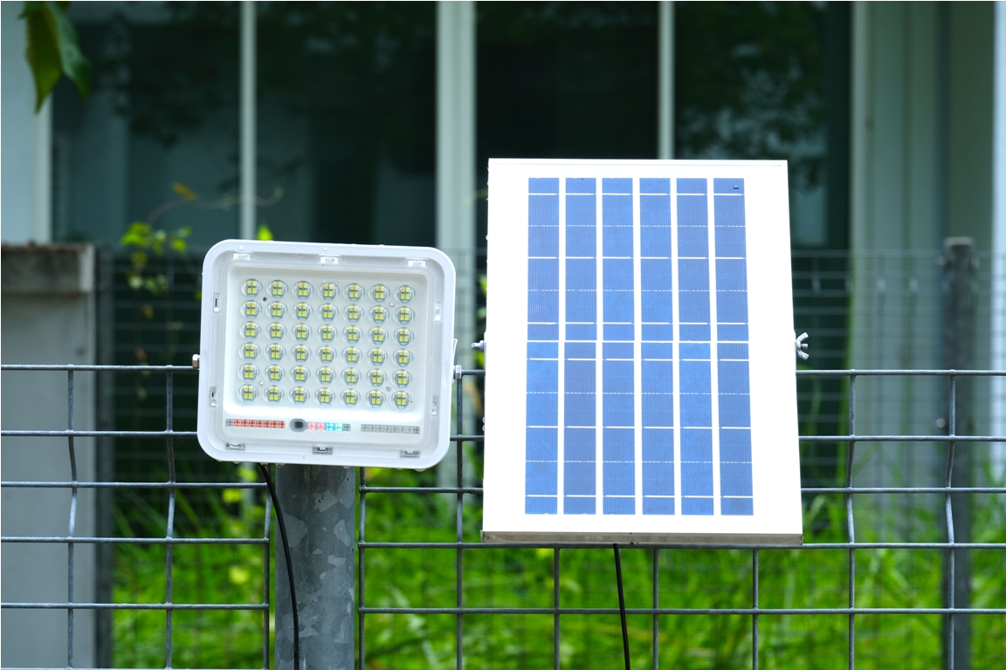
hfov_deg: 16.1
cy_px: 335
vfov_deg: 10.8
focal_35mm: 127
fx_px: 3549
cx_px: 503
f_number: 8
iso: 100
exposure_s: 1/50
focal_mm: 84.8
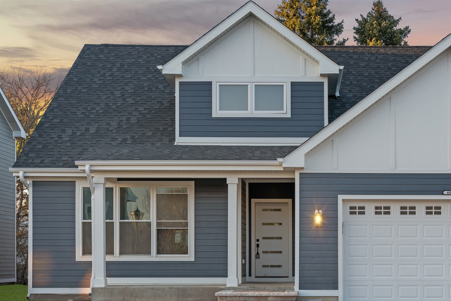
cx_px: 313
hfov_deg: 32.0
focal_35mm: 62
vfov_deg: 21.9
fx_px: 777
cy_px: 147
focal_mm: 34
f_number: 5.6
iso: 250
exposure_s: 1/250
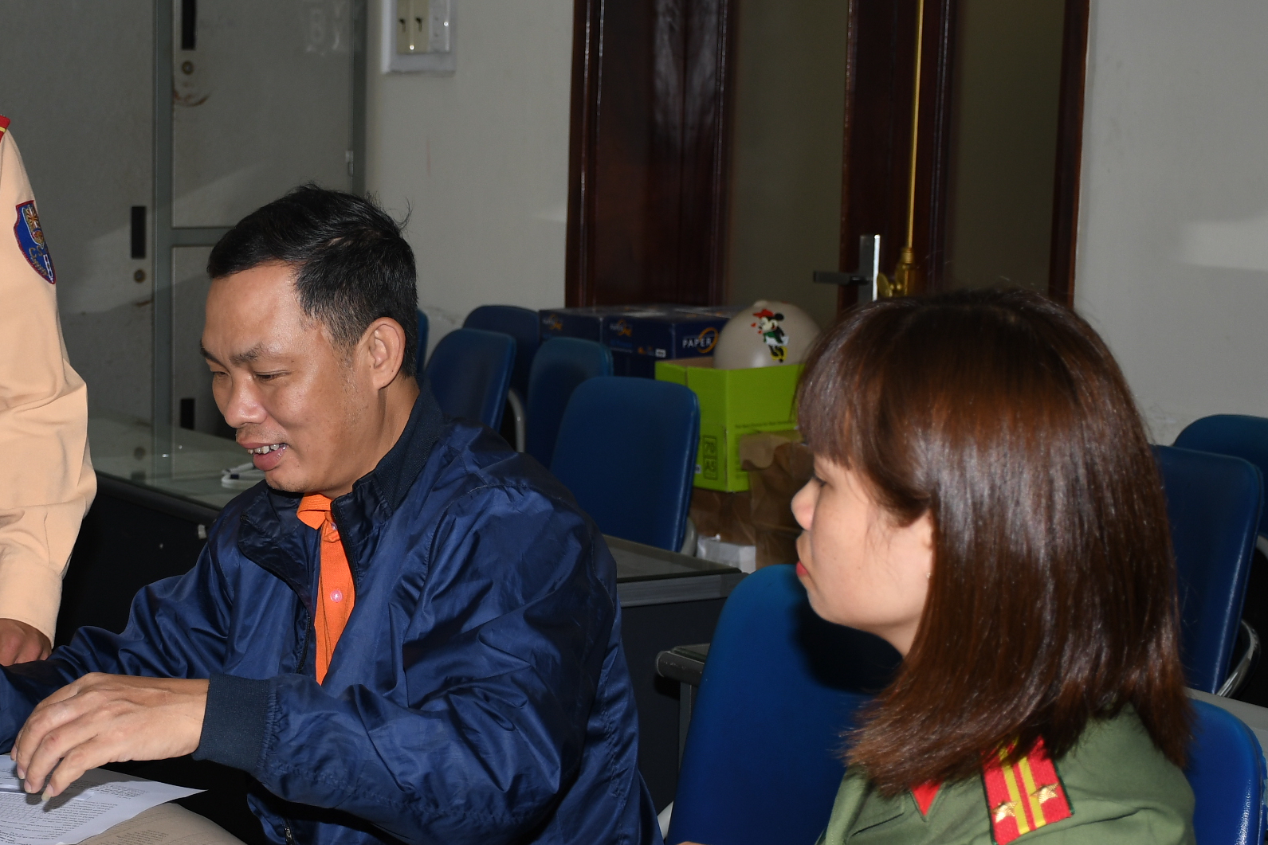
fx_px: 2959
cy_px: 435
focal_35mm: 84
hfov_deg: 24.0
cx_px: 379
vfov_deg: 16.3
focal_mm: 32
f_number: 4
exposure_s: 1/200
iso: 200
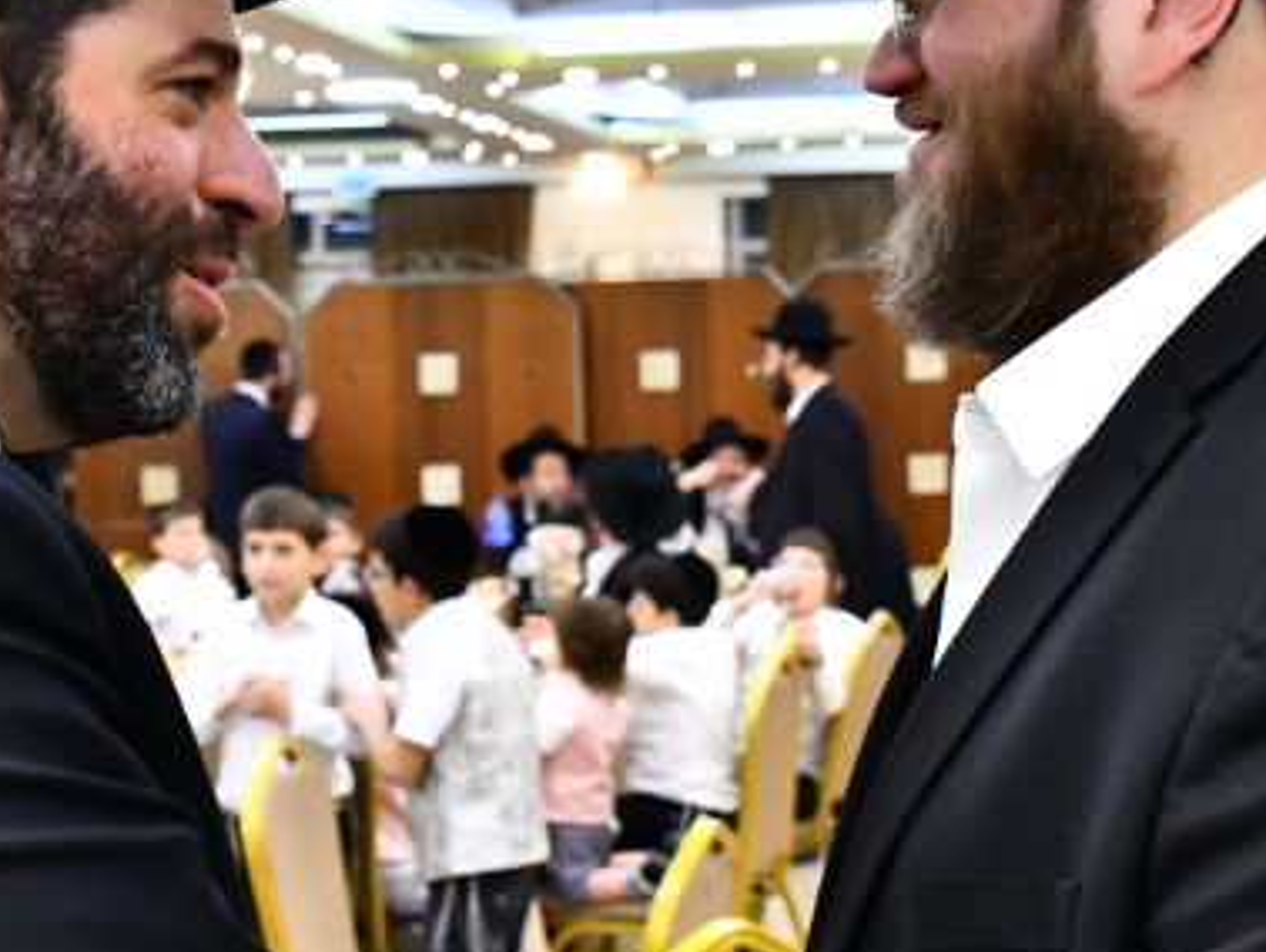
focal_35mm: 82
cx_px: 626
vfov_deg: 18.0
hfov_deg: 23.8
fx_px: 3001
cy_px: 439
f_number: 5.6
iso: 4000
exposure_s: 1/160
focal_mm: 28
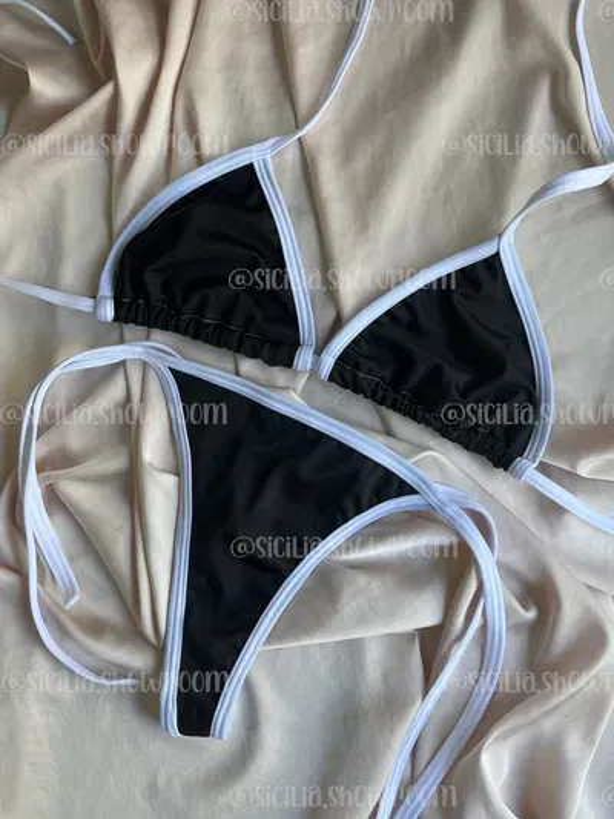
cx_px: 307
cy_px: 410
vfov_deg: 67.3
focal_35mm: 26
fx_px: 615
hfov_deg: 53.1
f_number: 1.6
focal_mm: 5.1
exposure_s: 1/122
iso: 50
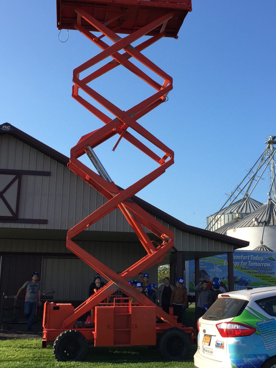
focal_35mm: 47
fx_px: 500
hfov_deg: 30.9
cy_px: 156
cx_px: 140
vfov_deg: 40.3
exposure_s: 1/1199
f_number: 2.2
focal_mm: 4.15
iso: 32
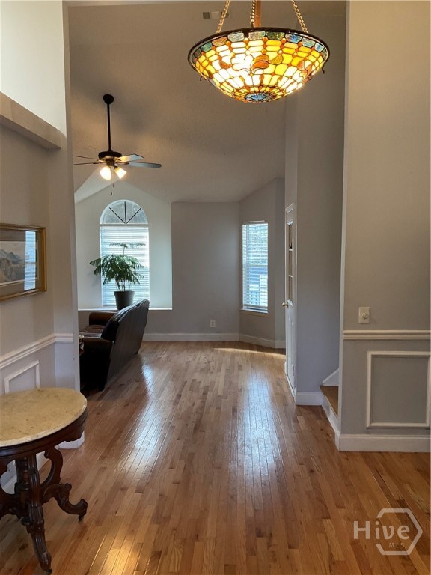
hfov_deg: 48.2
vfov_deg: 61.7
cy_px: 288
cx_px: 216
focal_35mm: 29
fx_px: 481
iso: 100
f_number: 1.8
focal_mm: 3
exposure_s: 1/60
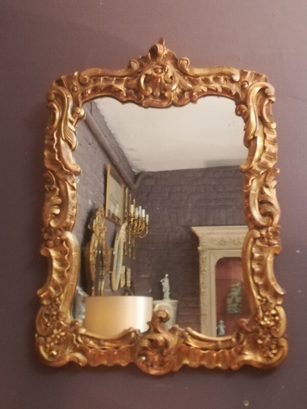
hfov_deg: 29.1
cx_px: 154
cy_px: 204
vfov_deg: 38.2
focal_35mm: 50
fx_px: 591
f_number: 2.2
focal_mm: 3.83
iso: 800
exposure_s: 1/14.3
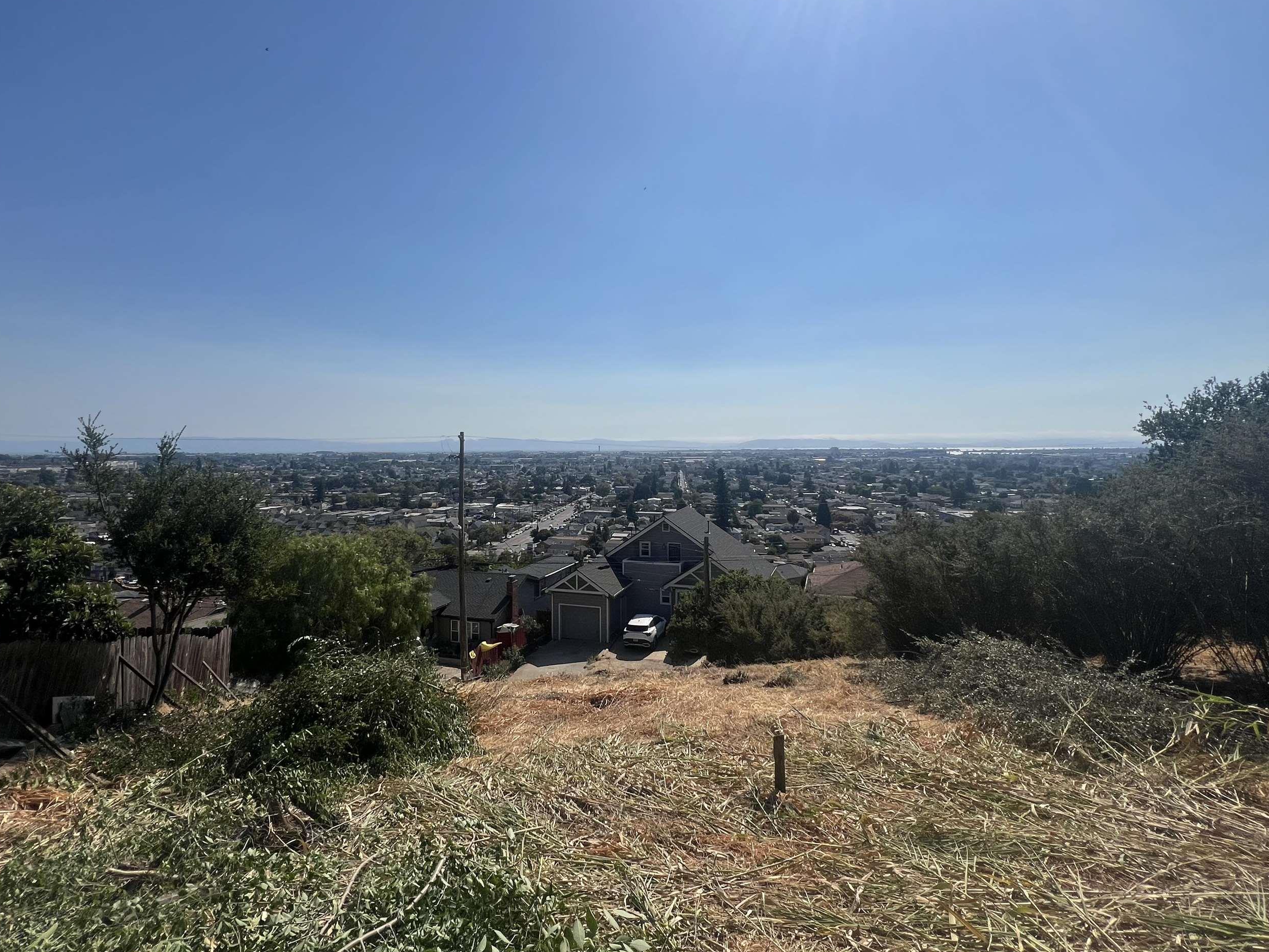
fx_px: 587
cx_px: 603
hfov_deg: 94.4
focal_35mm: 16
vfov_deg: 77.8
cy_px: 416
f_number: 1.8
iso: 40
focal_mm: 1.57
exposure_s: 1/5000
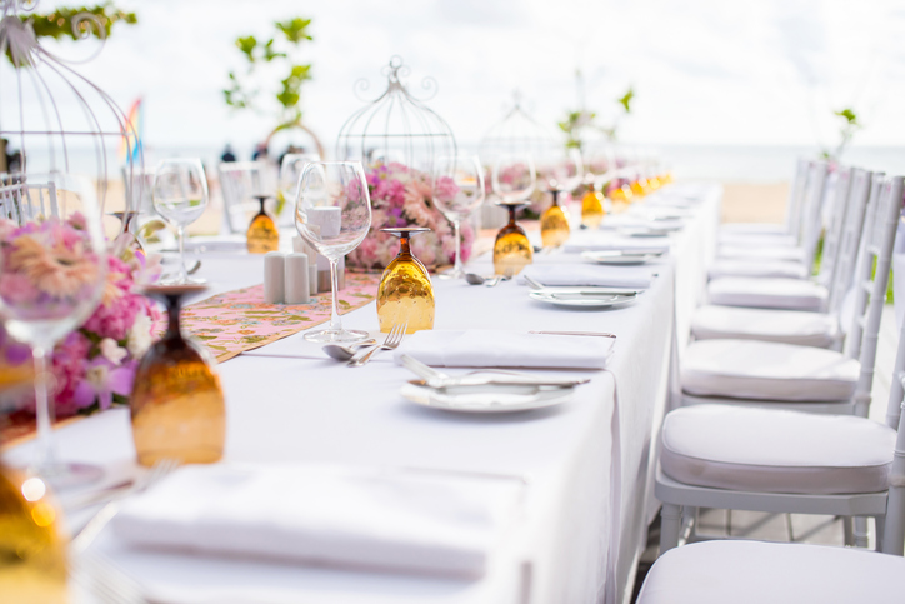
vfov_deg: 27.0
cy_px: 302
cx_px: 452
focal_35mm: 50
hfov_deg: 39.6
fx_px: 1257
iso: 250
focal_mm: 50
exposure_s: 1/4000
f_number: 2.8
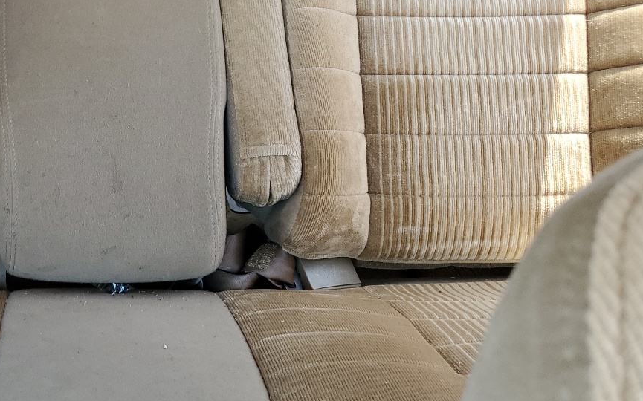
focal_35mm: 51
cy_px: 100
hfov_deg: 37.5
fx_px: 893
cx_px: 91
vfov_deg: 25.0
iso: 52
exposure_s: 1/60.2
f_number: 1.5
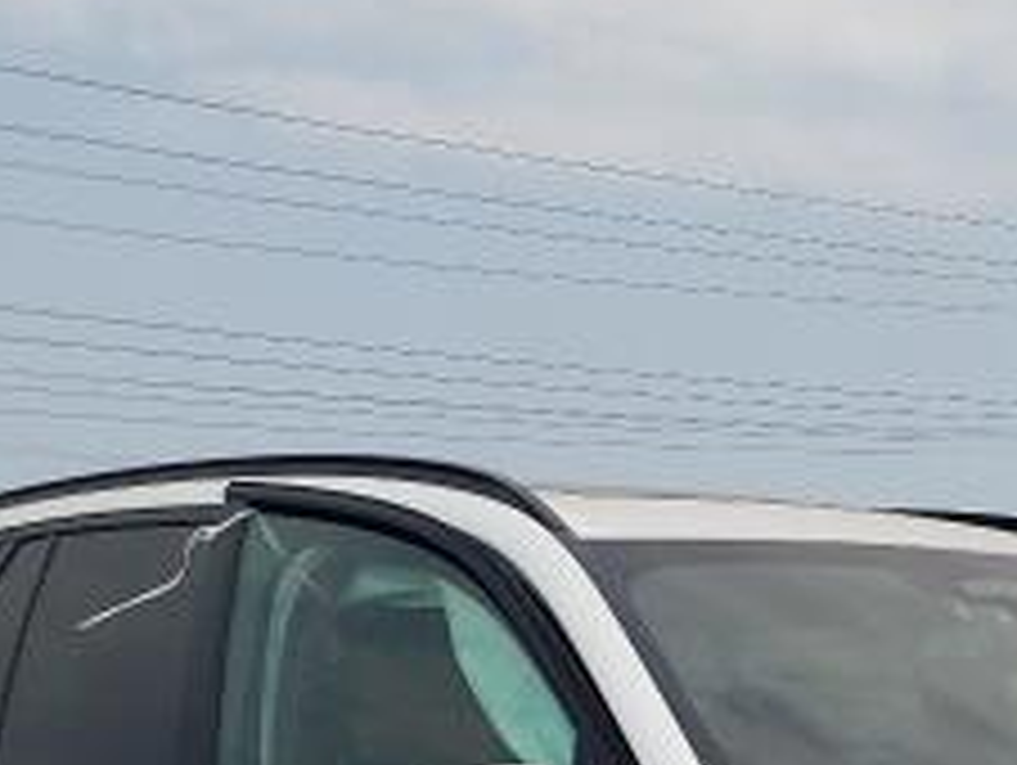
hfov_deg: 20.3
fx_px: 2706
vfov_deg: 14.7
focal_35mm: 92
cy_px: 1215
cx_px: 1130
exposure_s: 1/3333
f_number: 1.5
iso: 50
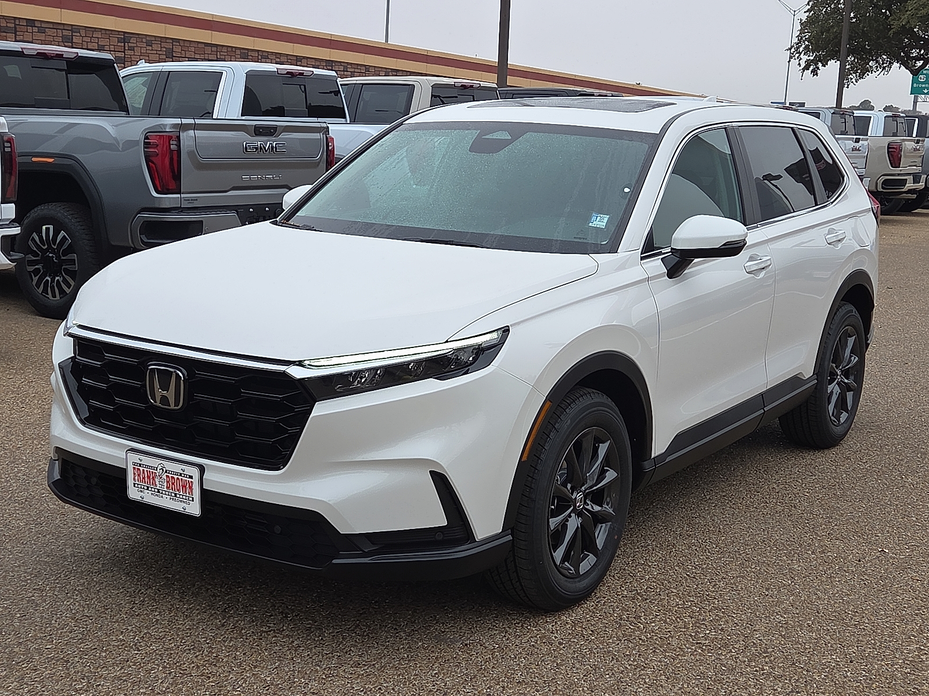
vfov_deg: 30.3
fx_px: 1288
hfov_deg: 39.7
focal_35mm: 48
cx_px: 464
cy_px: 348
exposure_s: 1/1000
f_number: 1.8
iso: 76
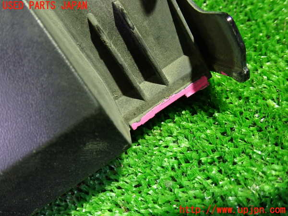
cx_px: 144
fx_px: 250
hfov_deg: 60.0
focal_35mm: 30
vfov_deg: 46.8
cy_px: 108
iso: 800
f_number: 2.3
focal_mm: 5.4
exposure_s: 1/20
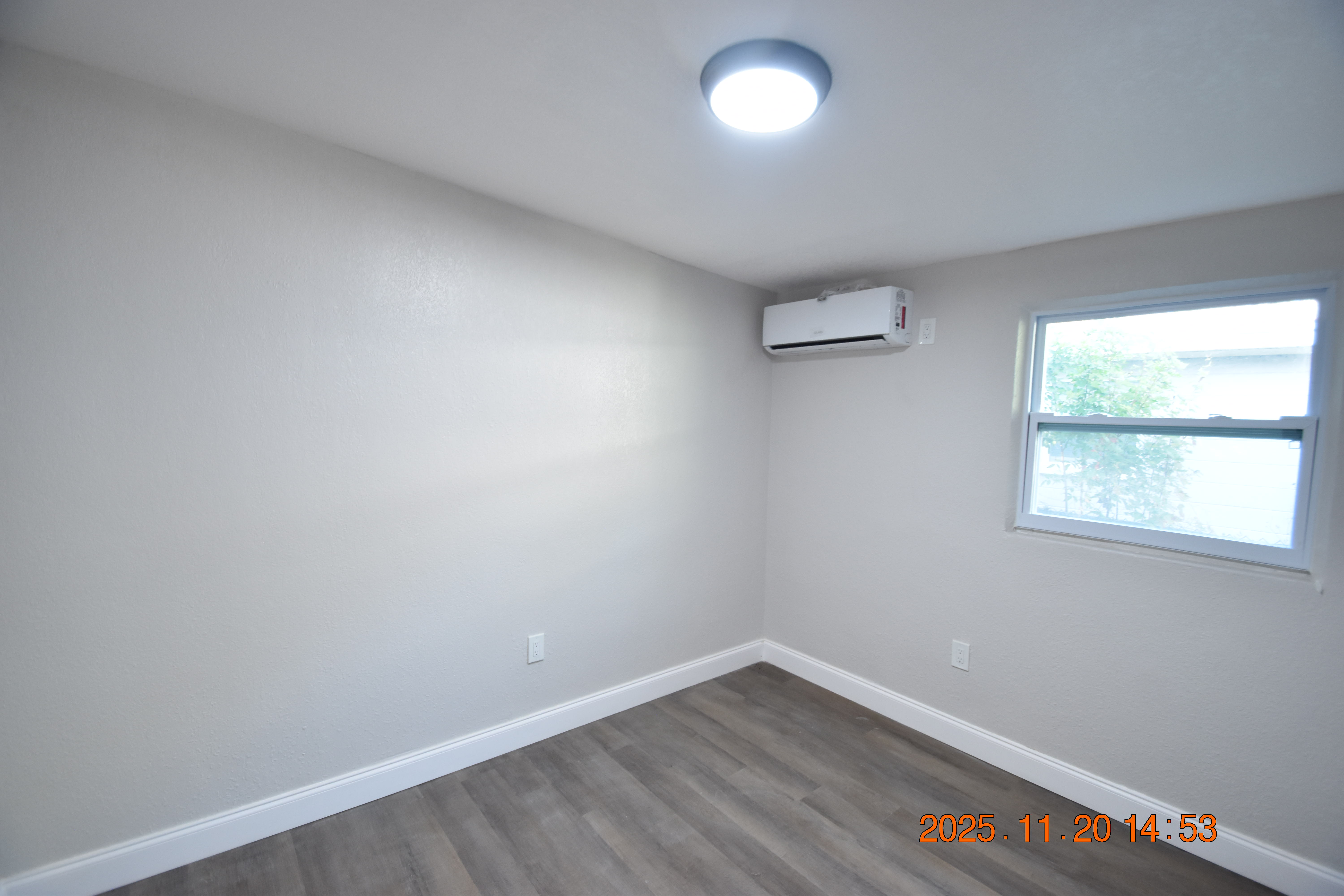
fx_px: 560
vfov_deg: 77.3
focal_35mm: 15
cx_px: 672
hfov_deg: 100.4
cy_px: 448
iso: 800
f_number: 3.5
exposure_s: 1/30
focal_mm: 10
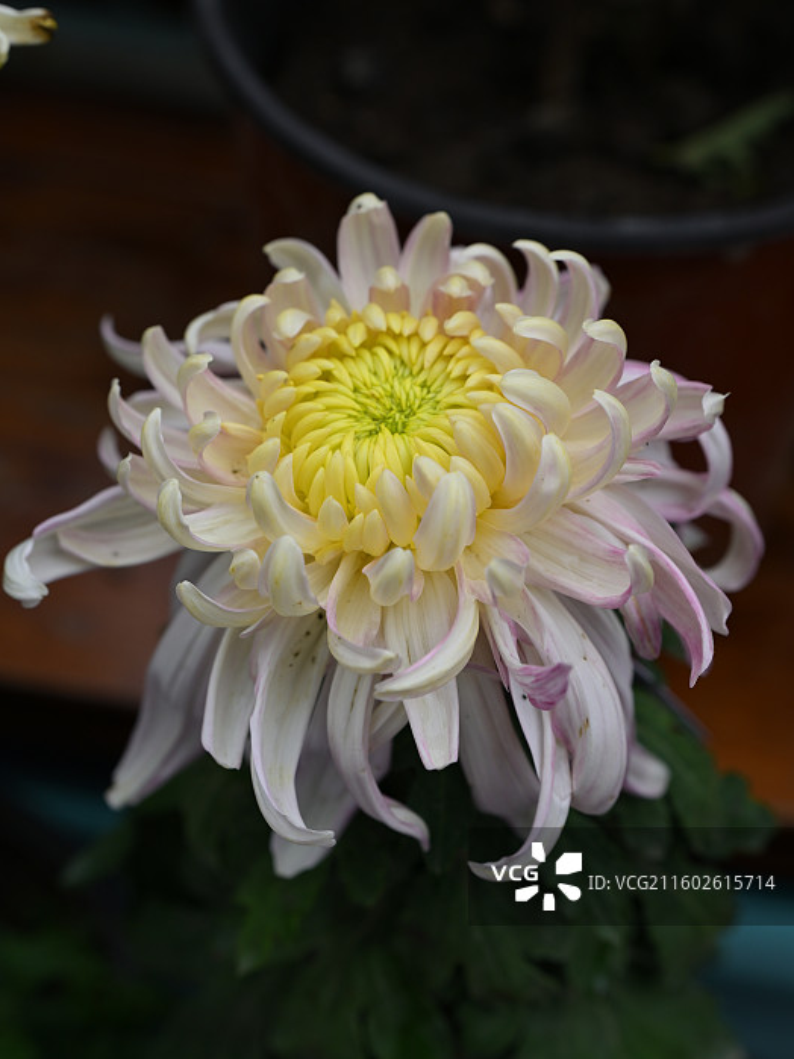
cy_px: 592
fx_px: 2356
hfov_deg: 19.1
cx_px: 402
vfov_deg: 25.3
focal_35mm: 77
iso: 200
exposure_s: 1/400
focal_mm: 70
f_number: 5
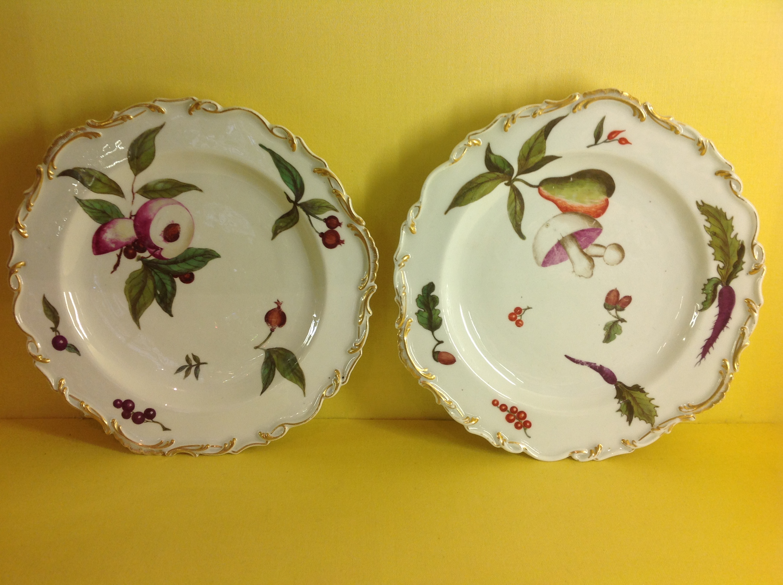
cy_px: 292
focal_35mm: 35
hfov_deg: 52.7
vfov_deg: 40.6
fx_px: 791
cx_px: 392
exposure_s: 1/30
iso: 50
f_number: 2.4
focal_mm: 4.28
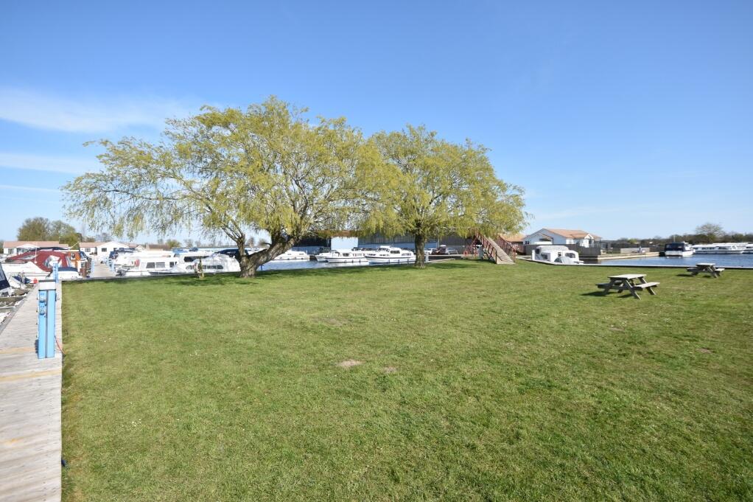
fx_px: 376
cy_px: 251
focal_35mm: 18
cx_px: 376
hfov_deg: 90.0
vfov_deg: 67.4
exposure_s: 1/320
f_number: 9
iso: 200
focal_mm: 12
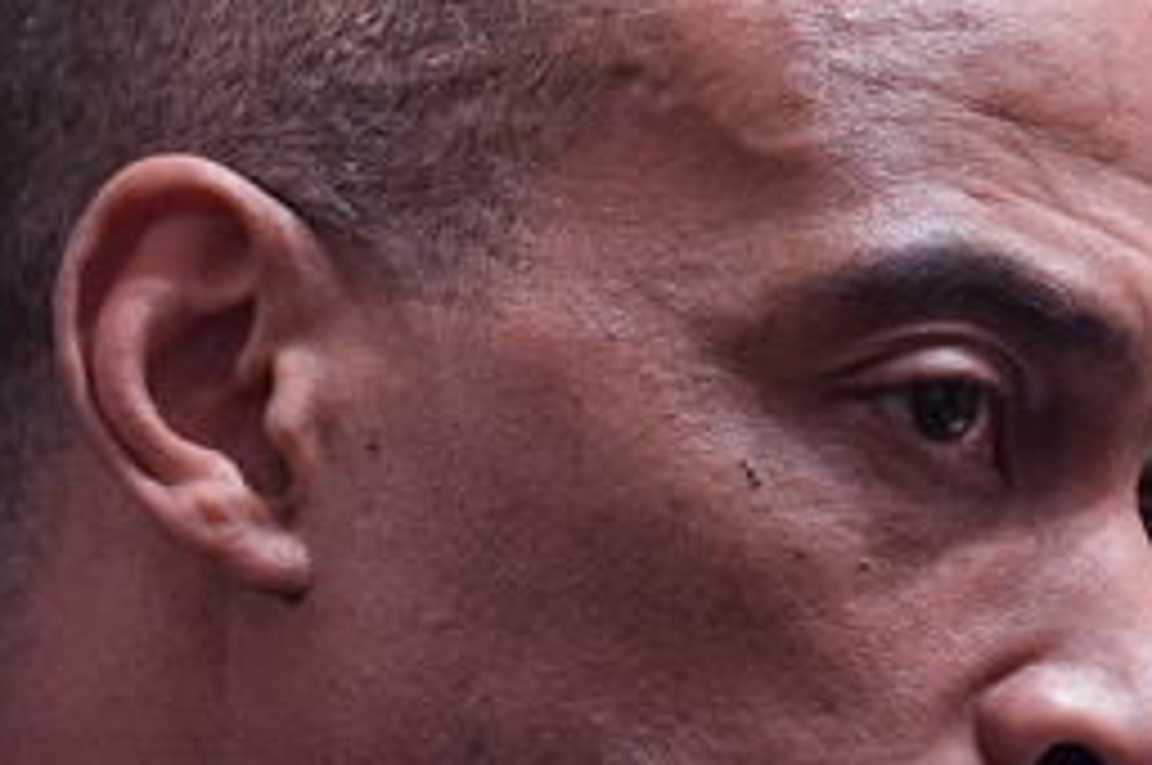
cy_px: 868
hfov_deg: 3.4
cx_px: 1431
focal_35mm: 601
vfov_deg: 2.3
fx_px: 19207
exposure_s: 1/160
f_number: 2.8
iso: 2000
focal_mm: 150
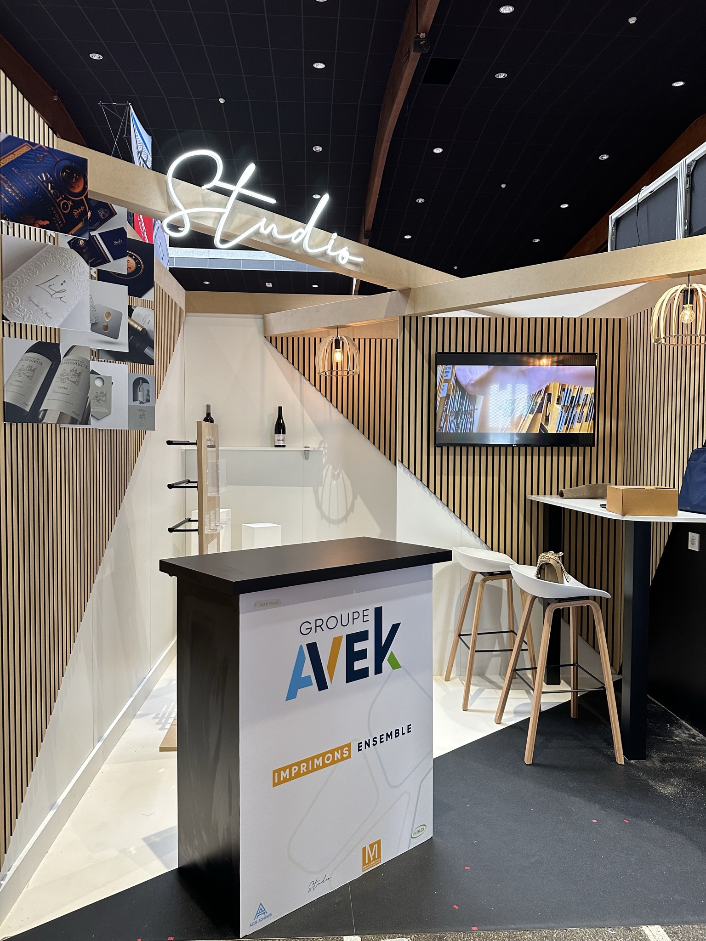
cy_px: 470
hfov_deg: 56.8
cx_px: 353
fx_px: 653
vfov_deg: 71.6
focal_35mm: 24
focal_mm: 6.86
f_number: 1.78
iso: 200
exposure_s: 1/100
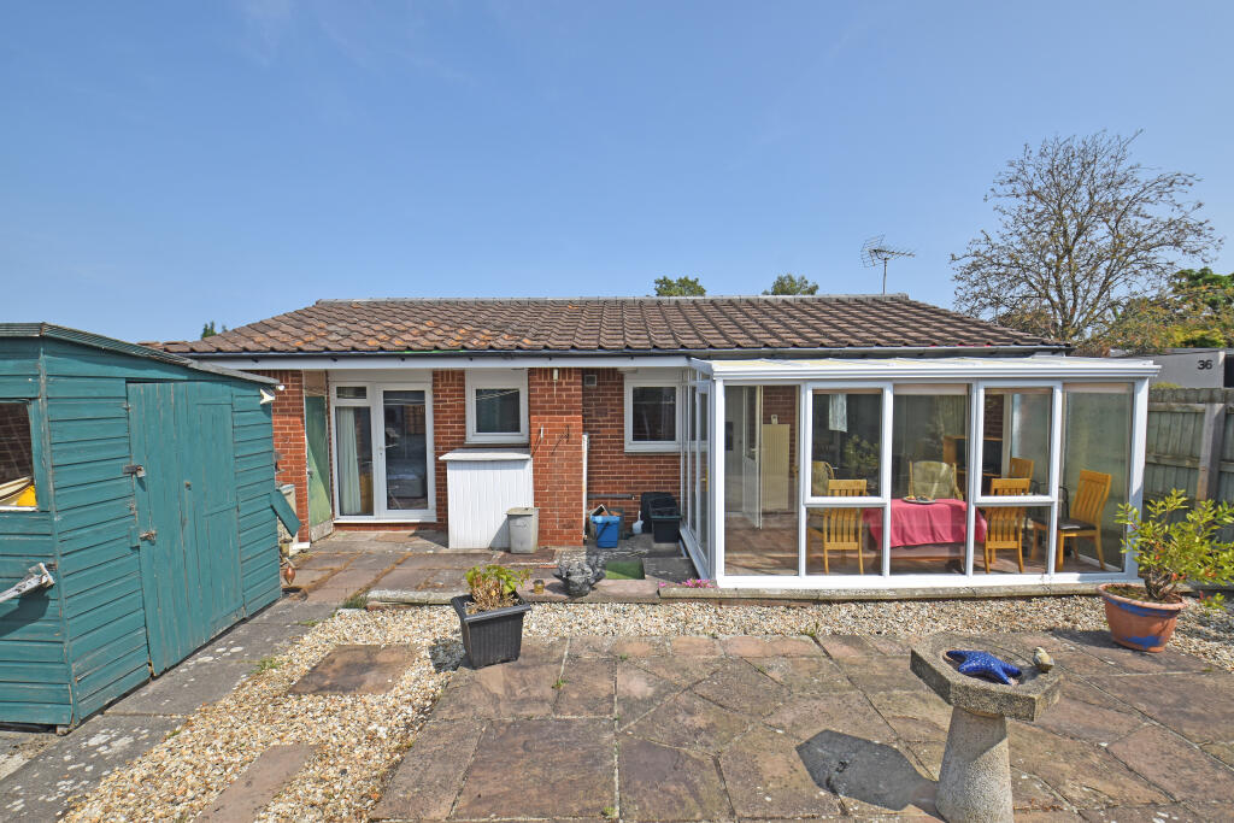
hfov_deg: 100.4
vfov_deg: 77.3
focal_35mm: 15
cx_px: 617
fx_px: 514
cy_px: 412
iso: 100
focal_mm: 10
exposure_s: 1/250
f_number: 8
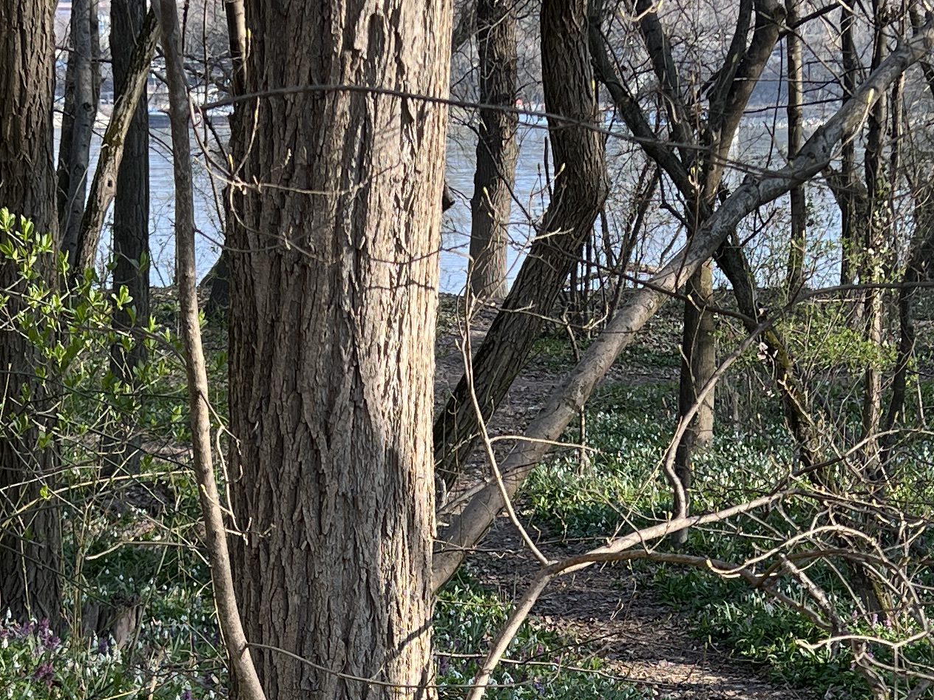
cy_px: 773
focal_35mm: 83
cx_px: 437
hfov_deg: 23.6
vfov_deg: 17.2
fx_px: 2239
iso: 50
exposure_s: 1/578
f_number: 1.5
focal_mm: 5.7
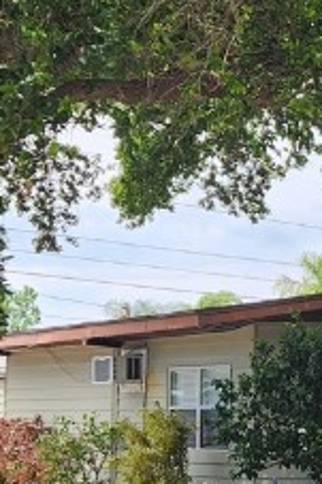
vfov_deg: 18.8
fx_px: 1451
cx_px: 642
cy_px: 373
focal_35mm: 108
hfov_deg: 11.4
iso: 20
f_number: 1.8
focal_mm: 5.4
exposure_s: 1/761
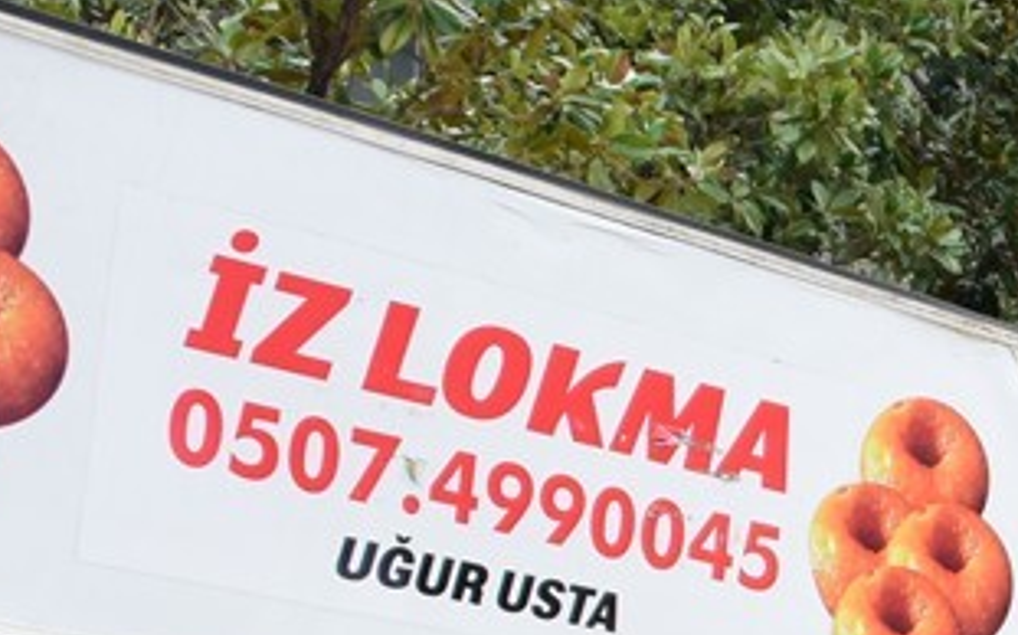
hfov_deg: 11.6
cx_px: 1836
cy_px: 1147
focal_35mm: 167
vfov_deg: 7.6
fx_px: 4631
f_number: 3.5
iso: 400
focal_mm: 28
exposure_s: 1/640
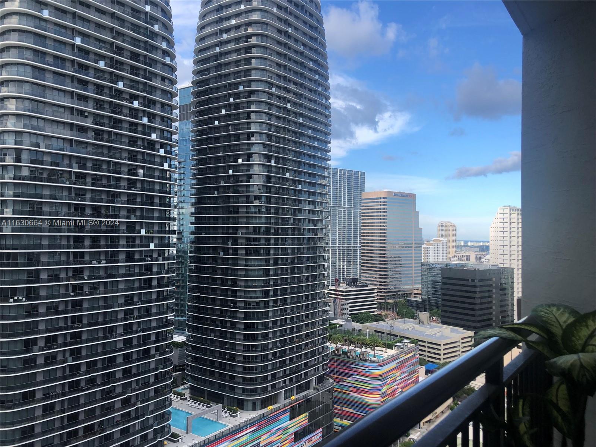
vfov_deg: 49.7
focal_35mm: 28
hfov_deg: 63.4
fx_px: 482
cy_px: 224
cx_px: 298
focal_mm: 3.99
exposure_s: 1/762
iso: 20
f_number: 1.8
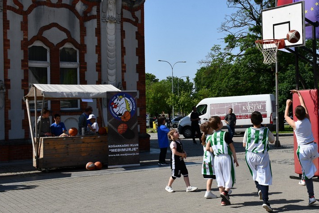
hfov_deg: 35.3
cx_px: 209
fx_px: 496
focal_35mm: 56
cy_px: 94
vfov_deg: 24.2
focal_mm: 26
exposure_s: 1/320
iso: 100
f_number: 9
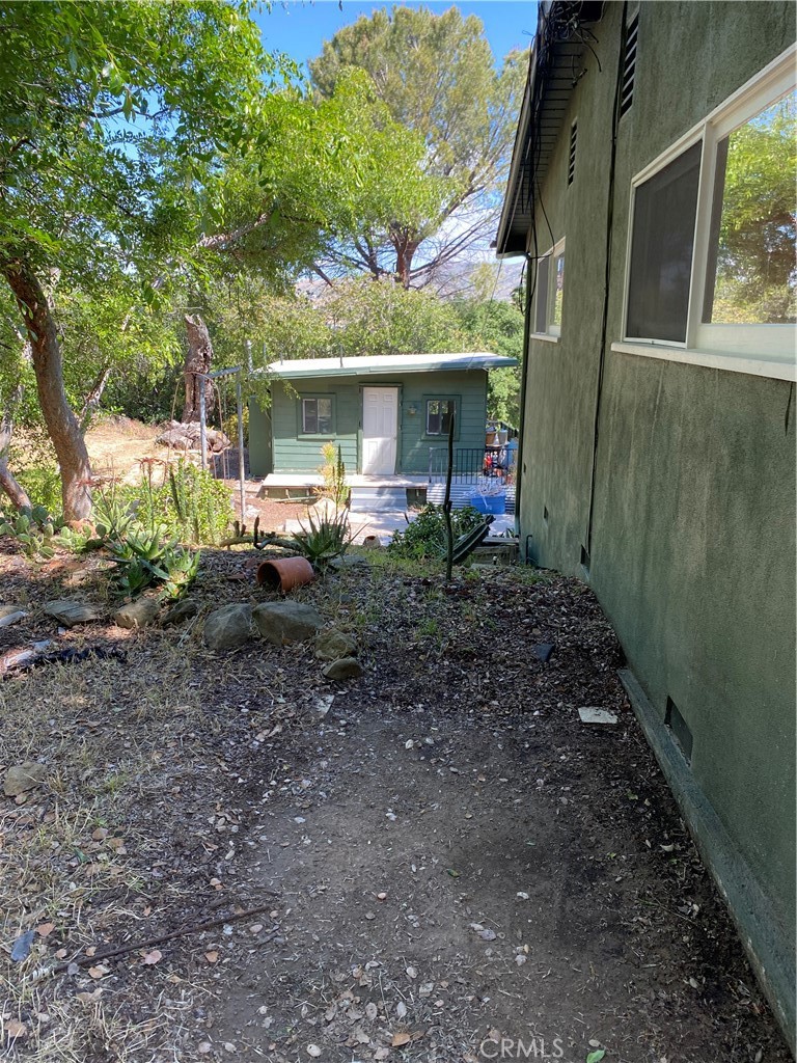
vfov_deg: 67.3
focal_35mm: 26
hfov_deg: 53.1
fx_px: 798
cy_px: 532
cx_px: 398
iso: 32
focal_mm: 4.25
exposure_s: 1/278
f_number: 1.8
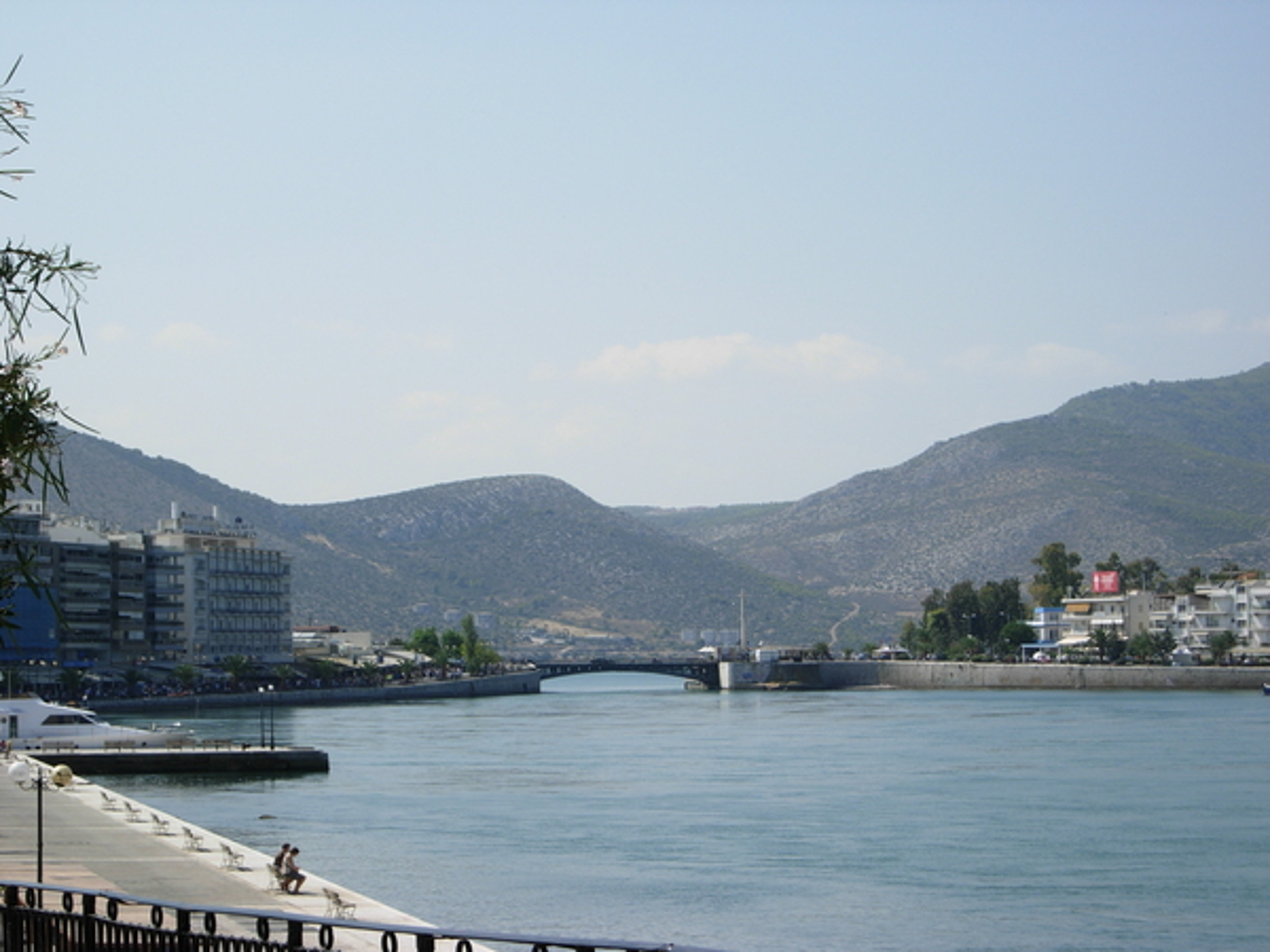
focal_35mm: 103
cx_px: 635
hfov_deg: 19.1
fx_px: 3779
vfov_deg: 14.4
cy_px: 476
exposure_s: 1/497
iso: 50
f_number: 5.8
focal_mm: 21.5
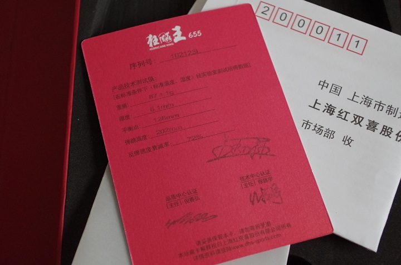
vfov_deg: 25.6
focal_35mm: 52
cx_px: 200
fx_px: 583
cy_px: 132
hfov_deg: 37.9
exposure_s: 1/80
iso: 3200
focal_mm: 35
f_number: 5.6
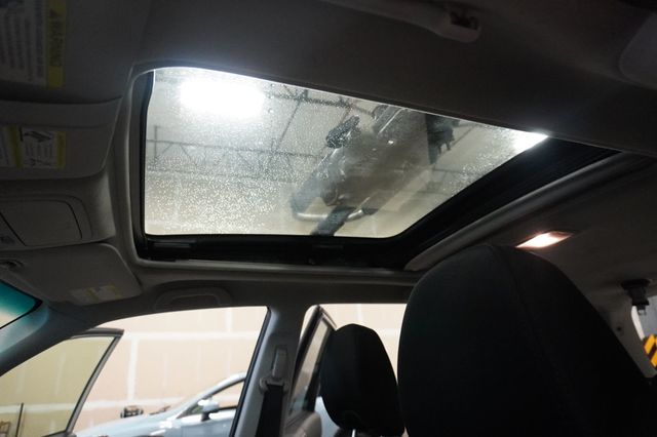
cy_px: 218
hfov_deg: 73.8
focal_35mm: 24
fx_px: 438
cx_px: 328
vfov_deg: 53.1
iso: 4000
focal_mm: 16
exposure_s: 1/160
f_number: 3.5
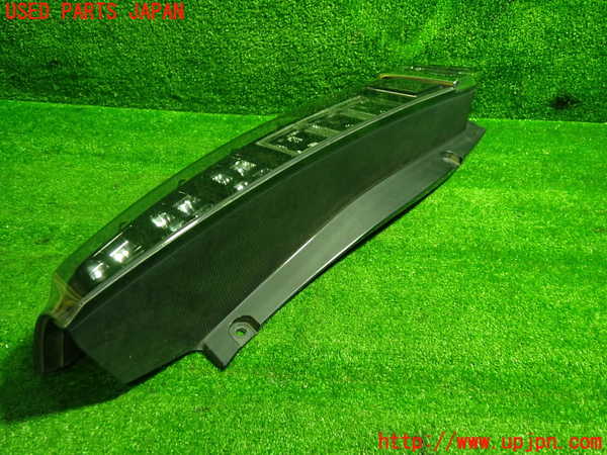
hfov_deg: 60.0
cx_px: 304
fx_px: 526
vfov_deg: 46.8
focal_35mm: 30
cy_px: 228
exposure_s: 1/30
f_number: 2.3
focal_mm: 5.4
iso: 500
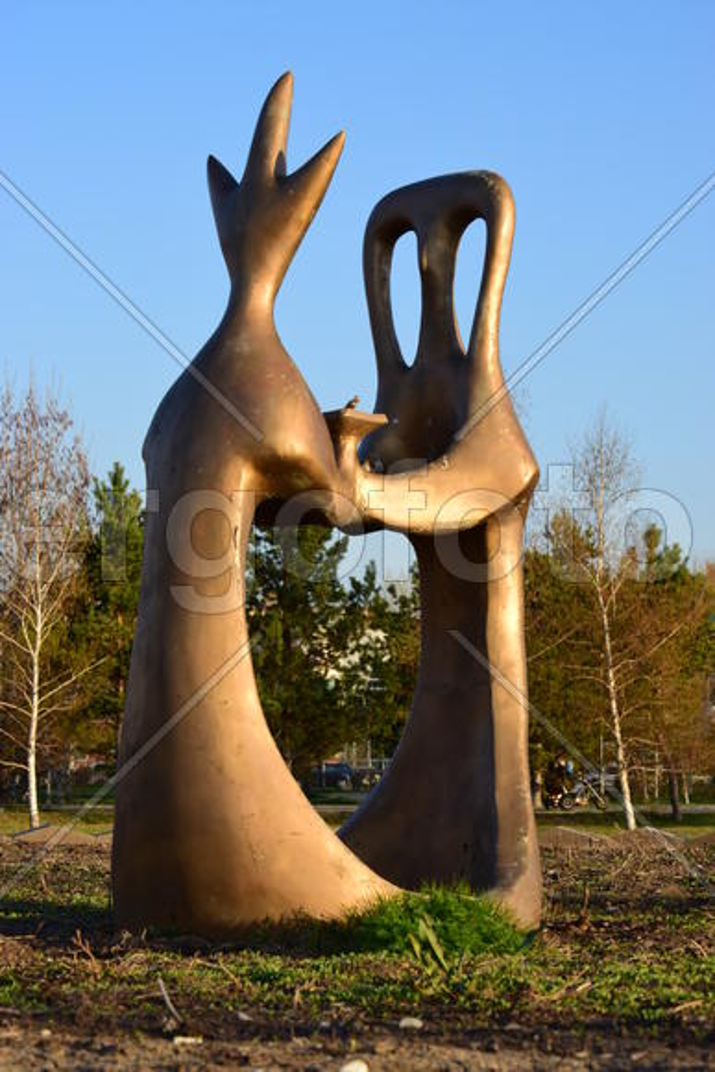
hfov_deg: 14.7
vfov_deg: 21.9
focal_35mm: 93
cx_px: 358
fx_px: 2769
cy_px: 536
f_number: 10
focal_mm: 62
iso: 100
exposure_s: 1/60
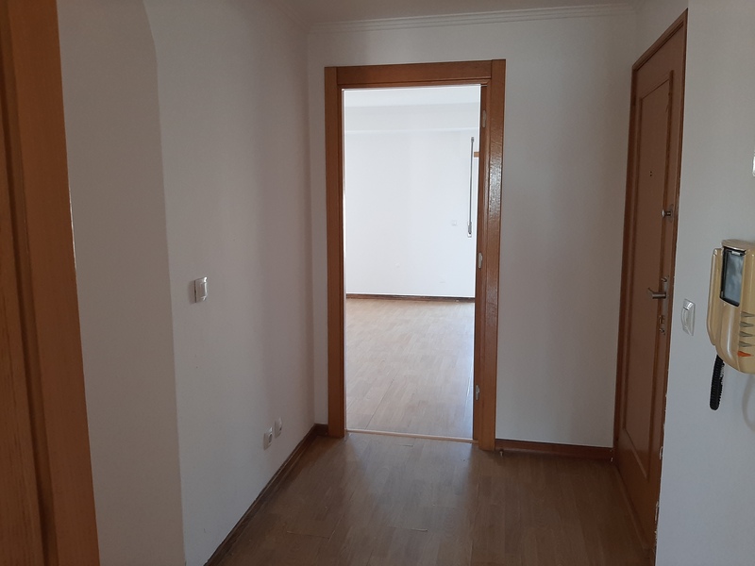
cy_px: 283
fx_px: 589
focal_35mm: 27
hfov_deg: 65.3
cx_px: 378
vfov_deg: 51.4
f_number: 1.7
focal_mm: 3.93
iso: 160
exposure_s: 1/50
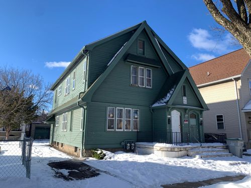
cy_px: 94
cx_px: 126
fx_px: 189
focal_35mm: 26
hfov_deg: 67.3
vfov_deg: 53.1
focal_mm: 4.25
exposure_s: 1/1536
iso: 25
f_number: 1.8
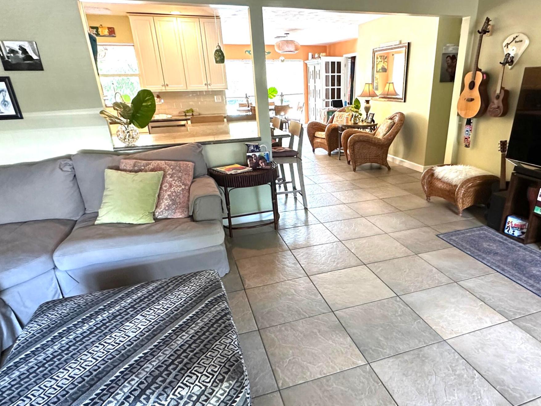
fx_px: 359
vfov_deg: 58.6
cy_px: 235
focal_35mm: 23
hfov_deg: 73.4
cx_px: 316
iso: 500
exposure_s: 1/60
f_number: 2.2
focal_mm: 2.22
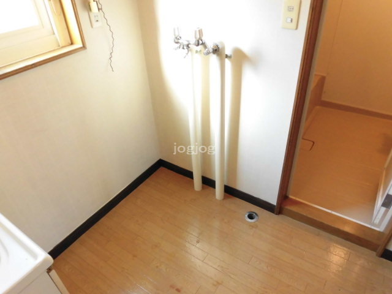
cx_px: 196
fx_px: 272
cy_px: 147
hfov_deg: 71.6
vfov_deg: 56.8
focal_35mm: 24
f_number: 3.1
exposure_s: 1/30
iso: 400
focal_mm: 4.3
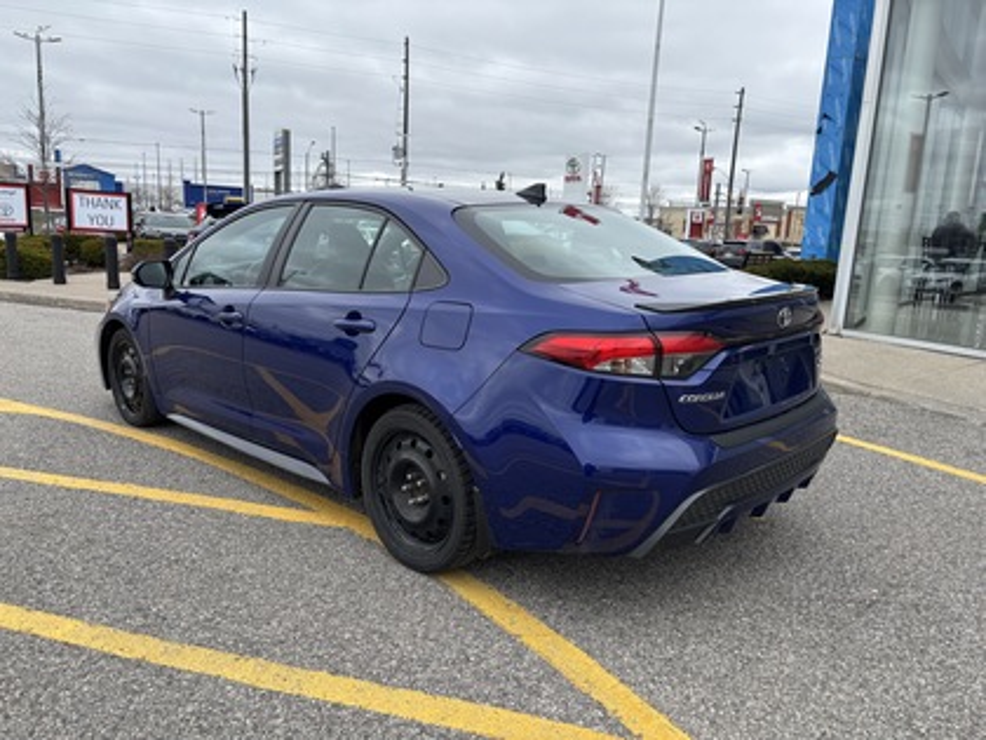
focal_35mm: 26
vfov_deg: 53.1
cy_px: 370
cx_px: 493
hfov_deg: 67.3
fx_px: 741
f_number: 1.6
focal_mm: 5.96
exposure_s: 1/1437
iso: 50
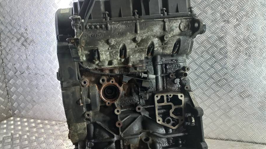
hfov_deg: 62.6
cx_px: 130
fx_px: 219
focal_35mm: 31
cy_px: 78
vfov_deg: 37.8
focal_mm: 4.6
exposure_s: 1/50
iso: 200
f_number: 1.8
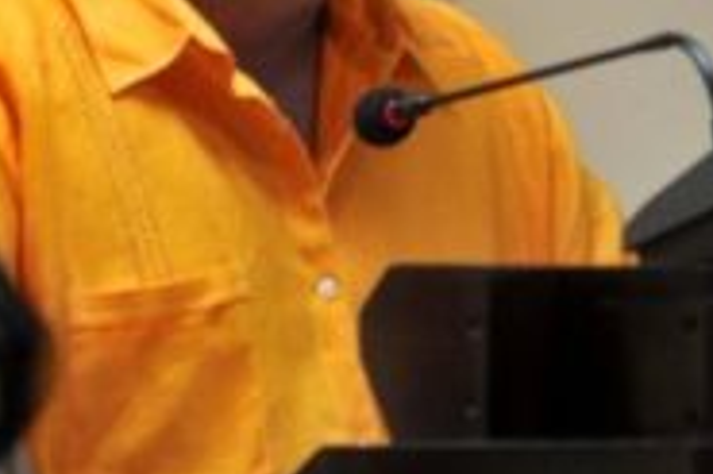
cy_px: -35
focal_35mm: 662
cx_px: 528
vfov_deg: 2.1
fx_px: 13099
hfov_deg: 3.1
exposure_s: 1/50
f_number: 2.8
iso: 320
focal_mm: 200
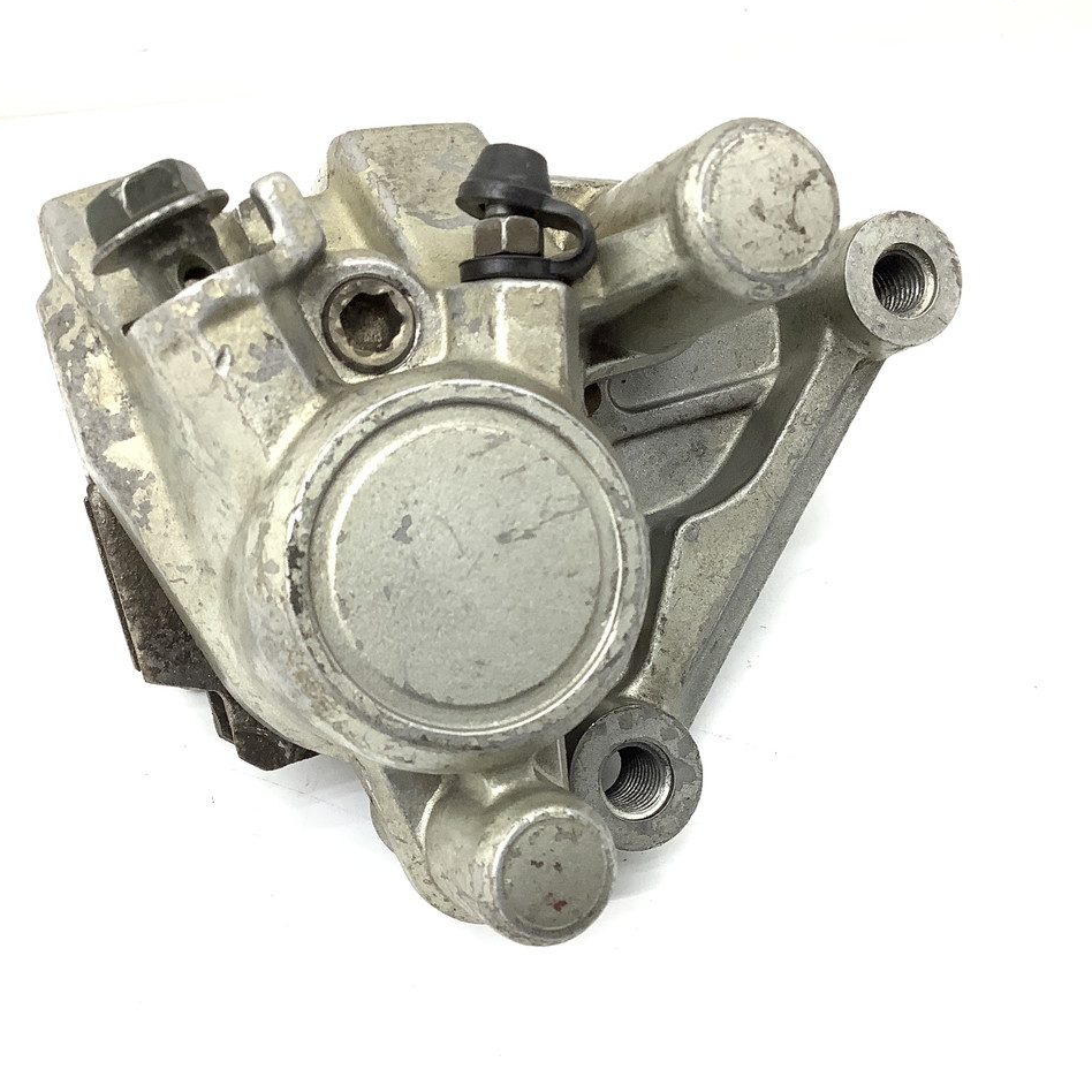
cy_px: 540
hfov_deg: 44.9
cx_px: 520
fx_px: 1321
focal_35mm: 37
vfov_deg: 44.9
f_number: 2.4
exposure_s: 1/120
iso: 64
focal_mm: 3.3
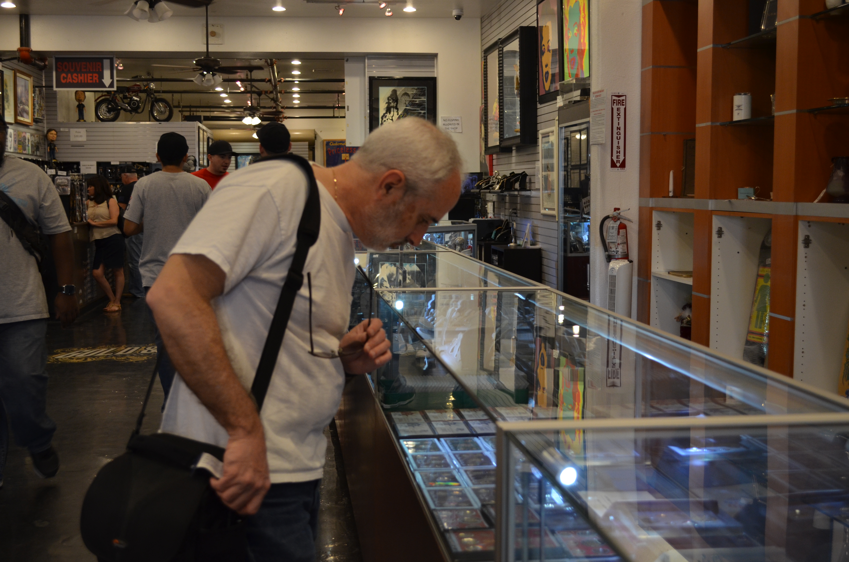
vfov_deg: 28.0
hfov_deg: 41.2
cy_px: 281
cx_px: 424
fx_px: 1130
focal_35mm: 48
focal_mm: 32
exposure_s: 1/60
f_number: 4.8
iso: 640
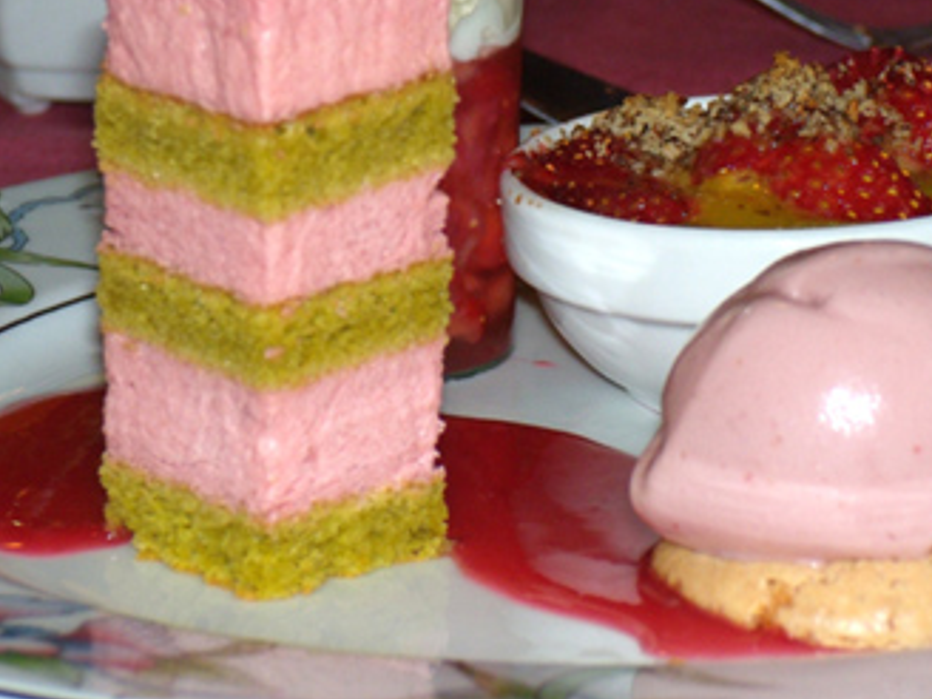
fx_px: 4281
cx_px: 506
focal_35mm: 159
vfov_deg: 9.3
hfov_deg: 12.4
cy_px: 297
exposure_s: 1/60
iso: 200
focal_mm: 19.7
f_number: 4.2
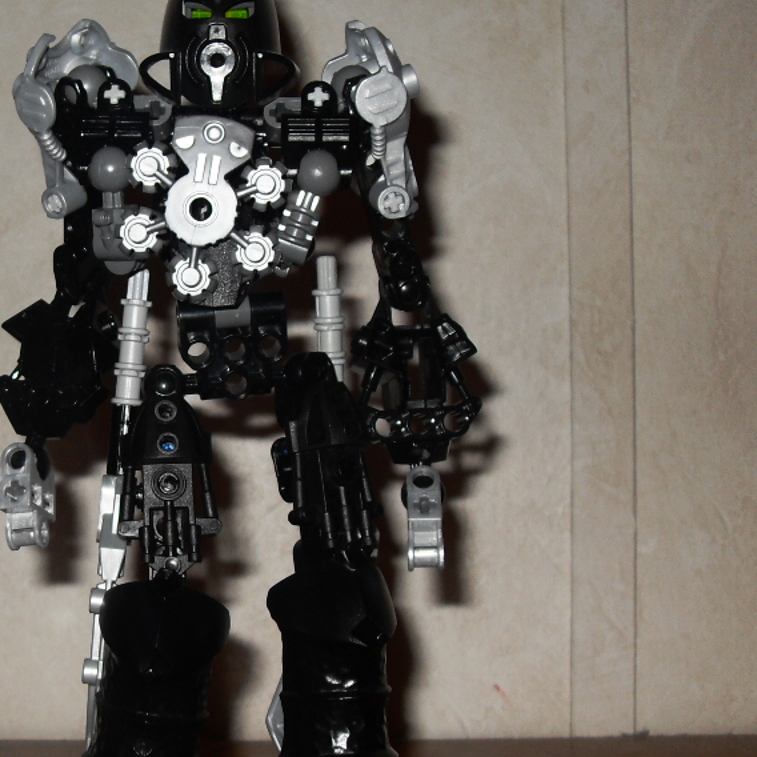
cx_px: 161
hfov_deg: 28.5
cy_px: 445
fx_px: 1460
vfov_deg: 29.0
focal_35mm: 59
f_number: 2.8
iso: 100
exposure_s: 1/45
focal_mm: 6.3
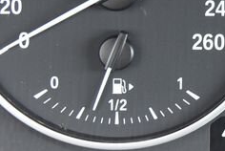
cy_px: -32
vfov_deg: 6.6
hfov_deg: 9.7
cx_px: 305
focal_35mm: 208
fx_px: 1302
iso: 500
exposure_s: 1/15
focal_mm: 48
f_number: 4
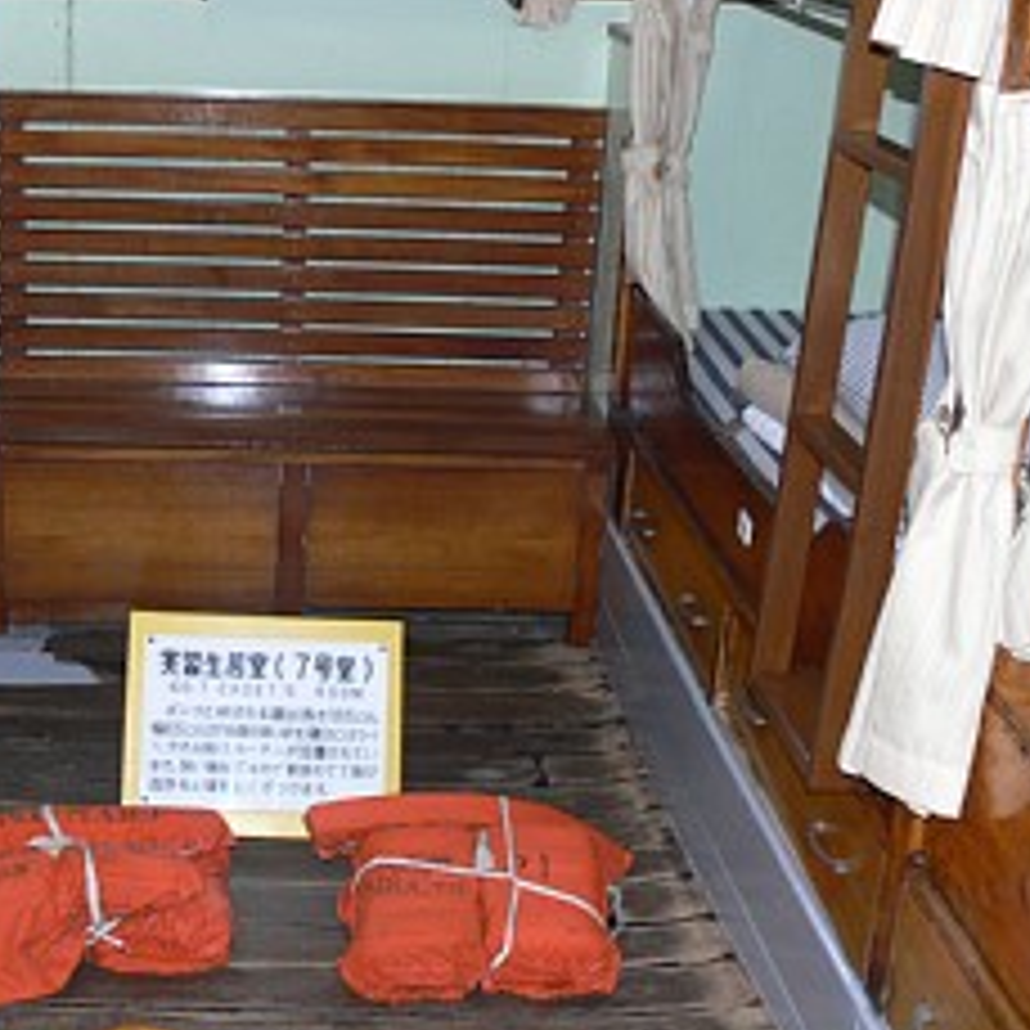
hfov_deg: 31.1
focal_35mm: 54
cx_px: 265
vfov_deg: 31.6
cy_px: 517
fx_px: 1818
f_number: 2.8
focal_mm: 7.4
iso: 100
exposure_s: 1/20
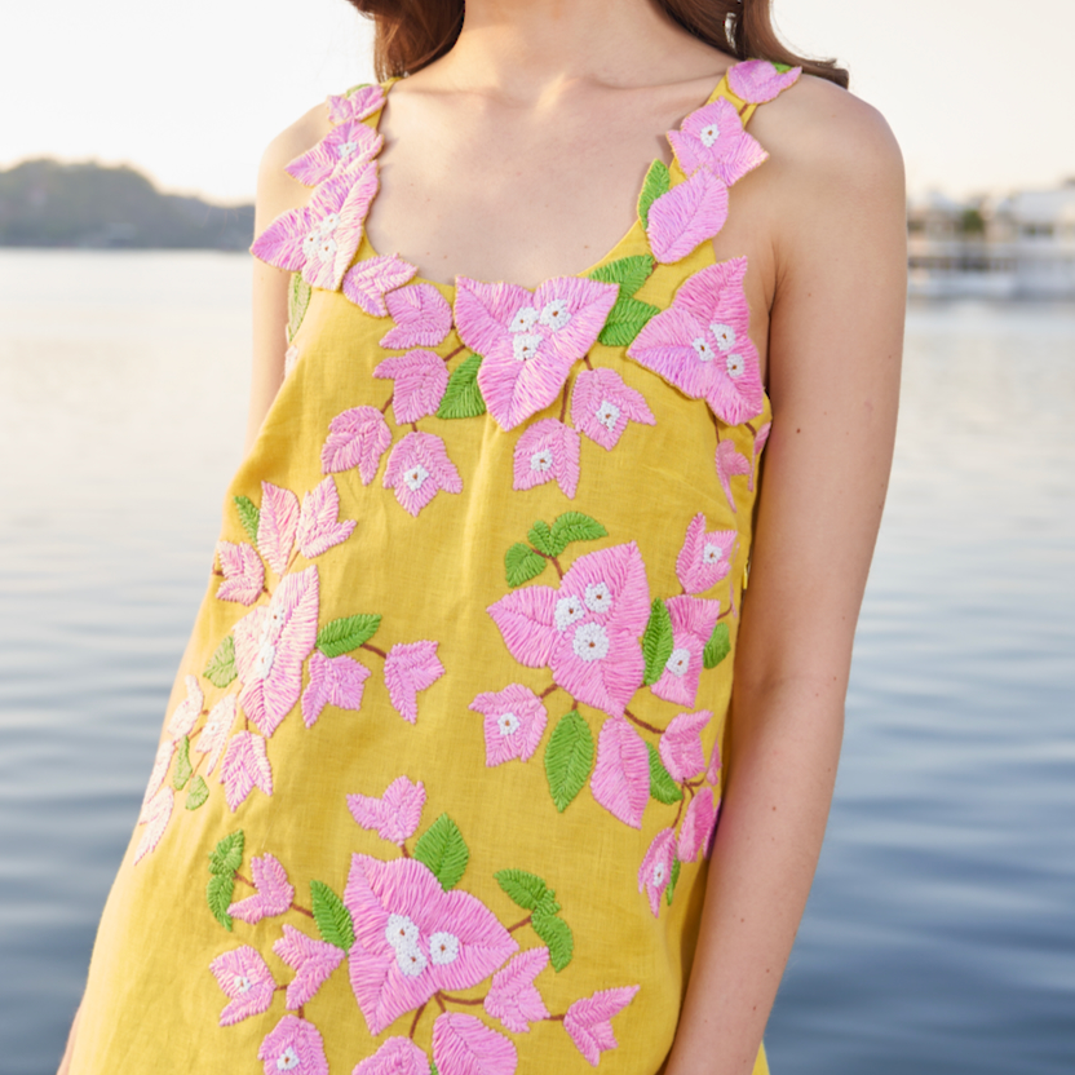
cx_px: 567
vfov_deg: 32.9
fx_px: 1792
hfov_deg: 33.4
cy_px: 302
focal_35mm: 51
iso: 50
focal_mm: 25
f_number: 2.8
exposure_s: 1/125
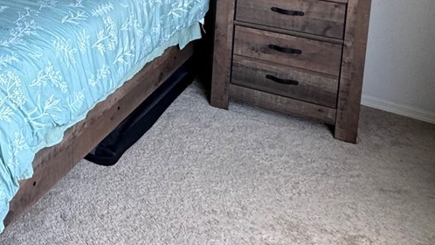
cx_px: -45
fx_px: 565
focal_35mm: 49
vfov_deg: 21.5
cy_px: -93
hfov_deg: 35.8
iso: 125
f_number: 2.2
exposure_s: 1/99
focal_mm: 2.22
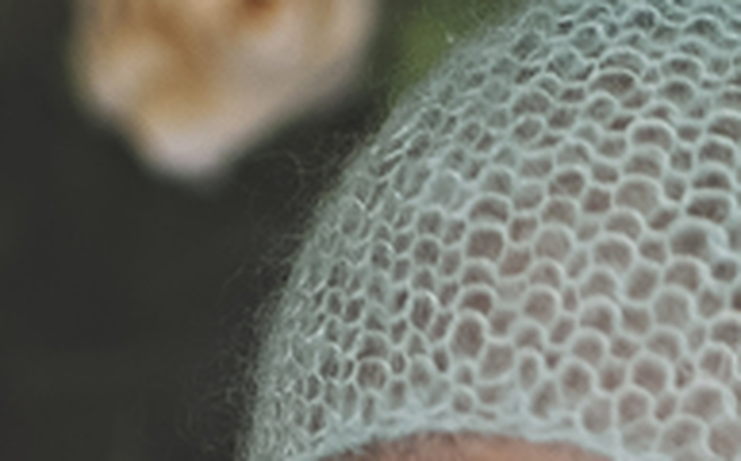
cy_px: 1302
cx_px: 891
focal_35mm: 222
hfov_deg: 9.3
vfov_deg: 5.6
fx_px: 4477
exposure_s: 1/125
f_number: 2
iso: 200
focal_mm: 35
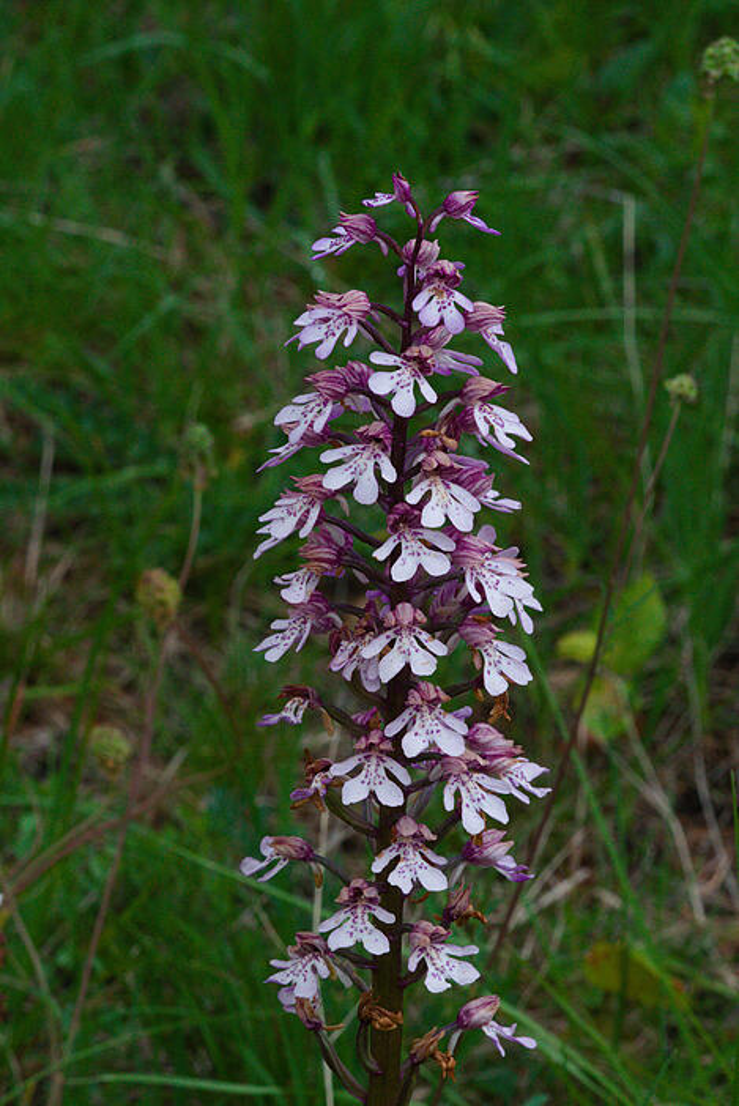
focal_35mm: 135
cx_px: 370
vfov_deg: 15.2
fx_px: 4150
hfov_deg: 10.2
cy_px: 553
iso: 2000
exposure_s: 1/160
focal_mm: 90
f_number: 18
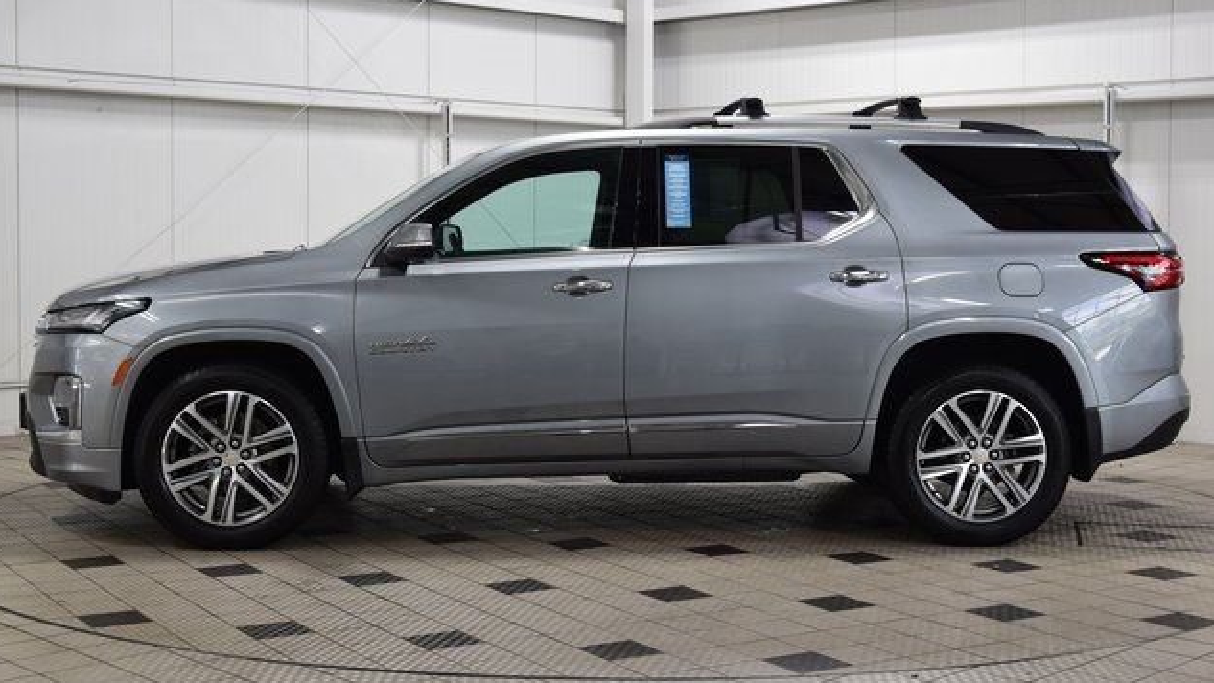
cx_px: 602
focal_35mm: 54
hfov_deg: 38.5
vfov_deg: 22.2
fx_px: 1738
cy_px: 312
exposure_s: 1/20
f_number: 6.3
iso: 400
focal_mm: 34
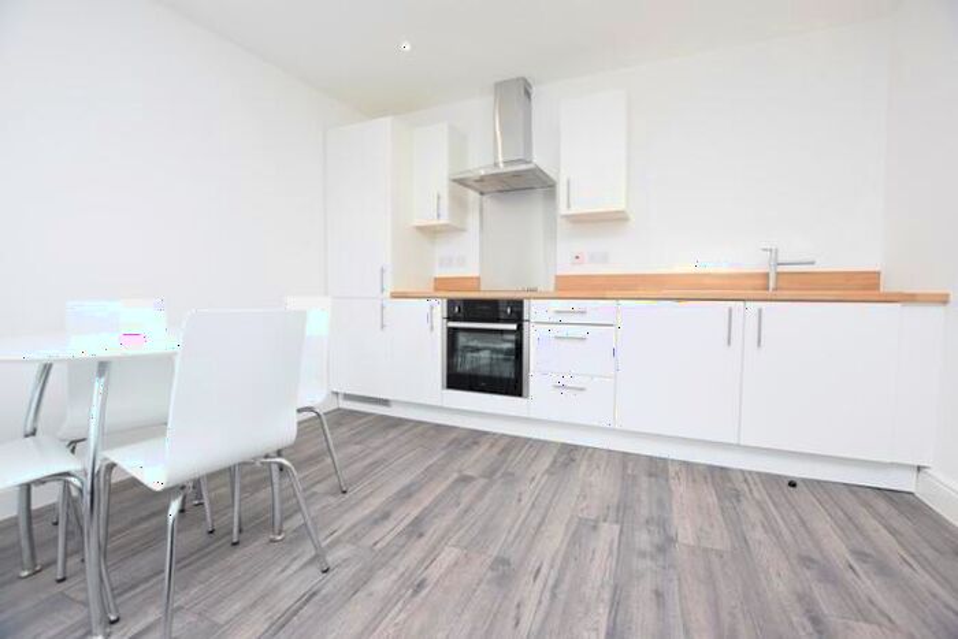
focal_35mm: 15
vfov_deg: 77.4
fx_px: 399
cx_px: 479
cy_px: 320
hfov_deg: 100.4
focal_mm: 10
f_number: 5
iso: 400
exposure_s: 1/100
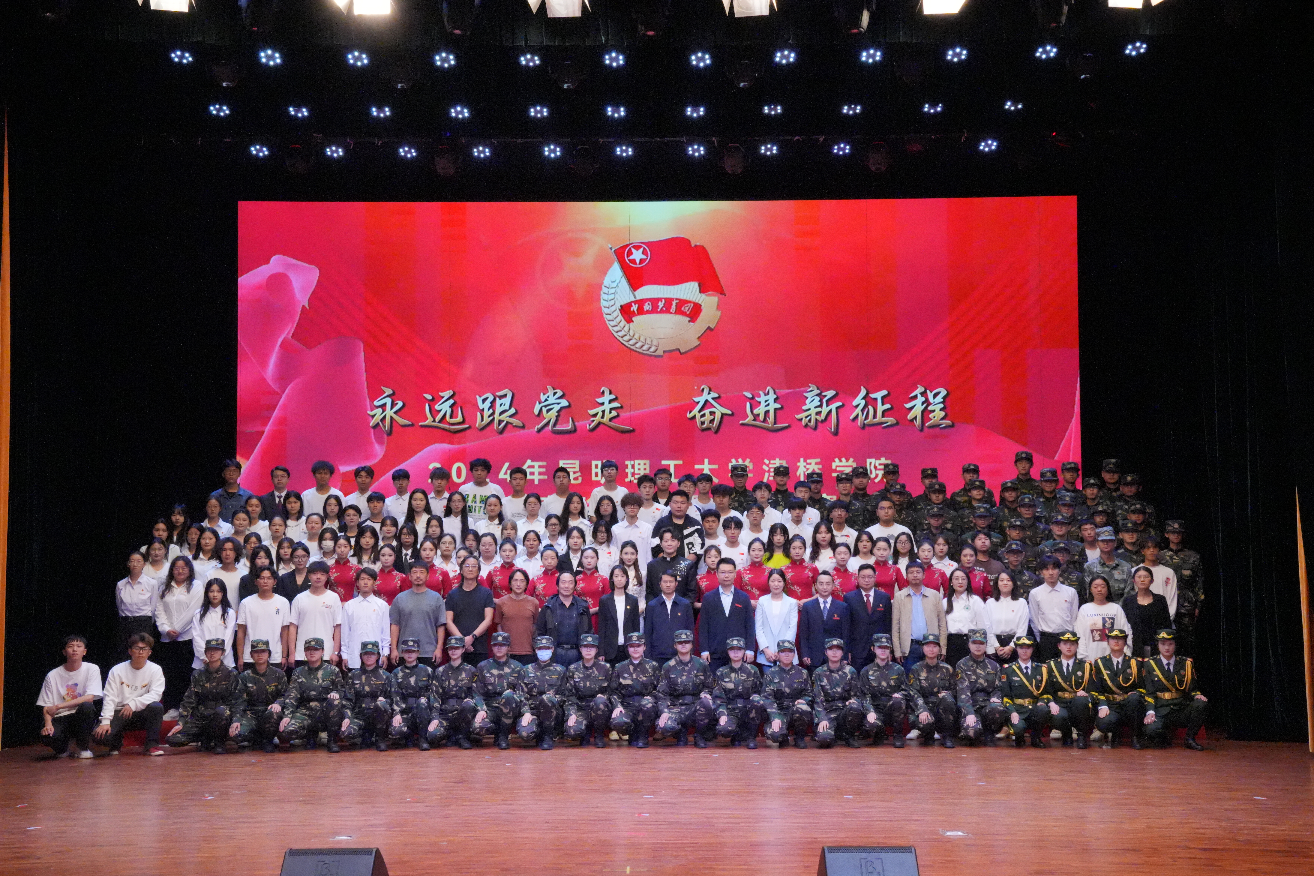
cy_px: 438
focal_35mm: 47
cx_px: 657
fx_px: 1715
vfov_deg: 28.6
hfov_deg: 41.9
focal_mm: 47
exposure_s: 1/125
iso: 16000
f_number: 13
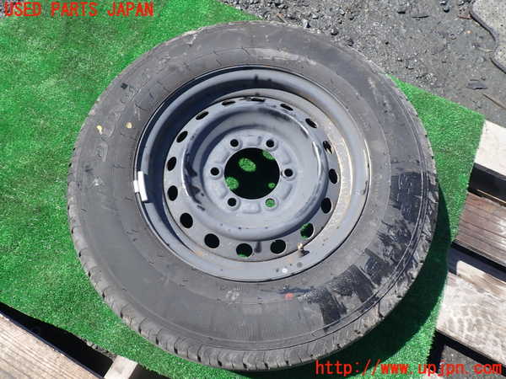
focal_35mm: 25
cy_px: 190
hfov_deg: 69.4
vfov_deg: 54.9
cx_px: 253
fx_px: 365
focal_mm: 4.5
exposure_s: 1/800
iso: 100
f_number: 2.8
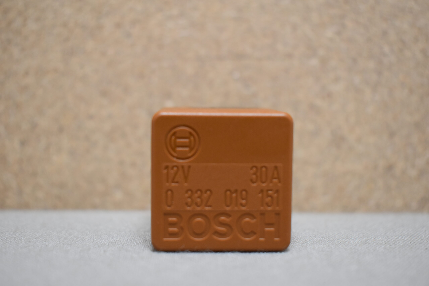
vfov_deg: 28.1
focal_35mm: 48
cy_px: 143
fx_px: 572
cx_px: 214
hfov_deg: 41.1
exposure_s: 1/160
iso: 800
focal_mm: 32
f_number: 4.5
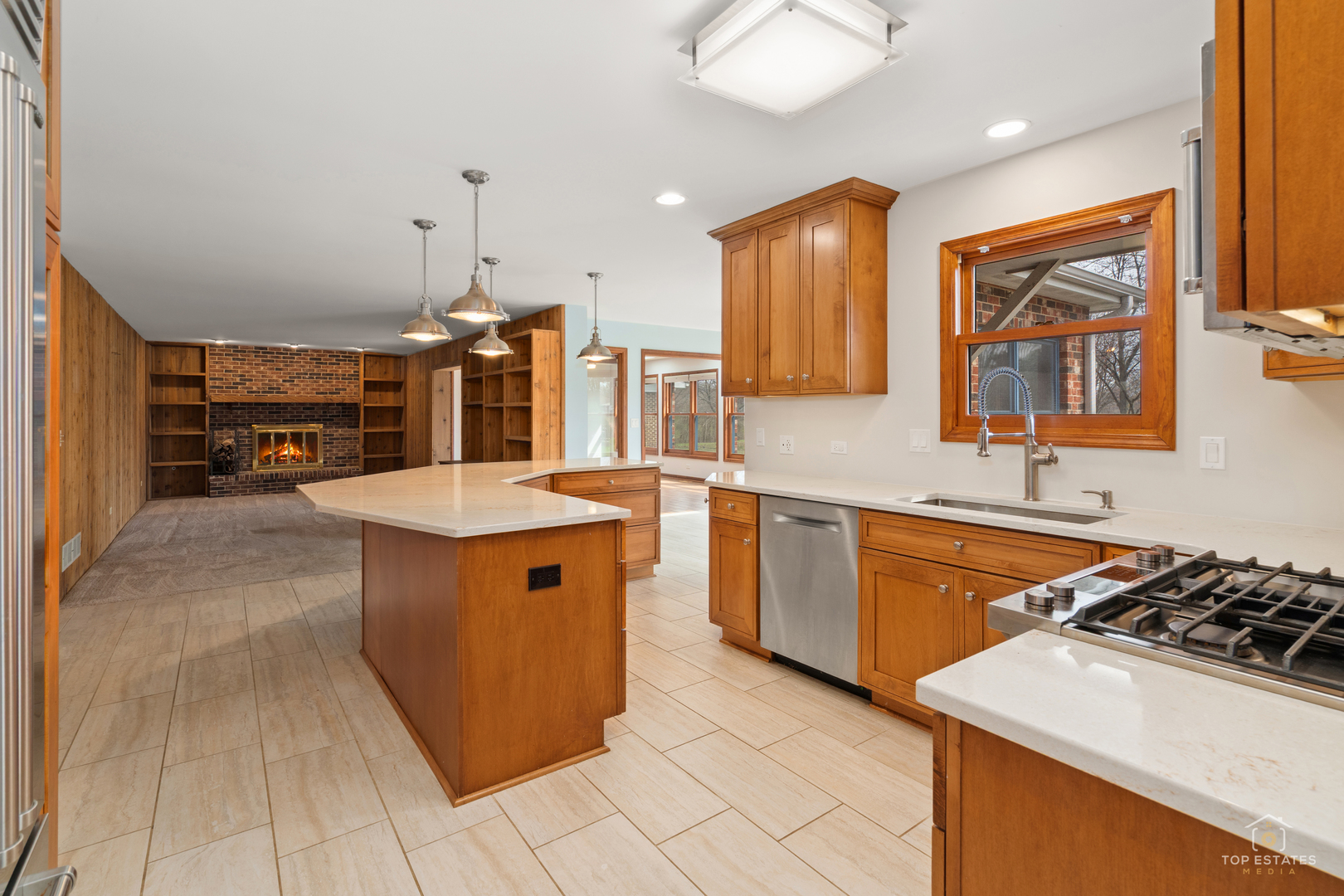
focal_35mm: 16
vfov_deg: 73.7
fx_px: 597
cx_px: 672
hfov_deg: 96.7
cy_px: 448
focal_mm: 16
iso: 400
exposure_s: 1/2
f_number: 10
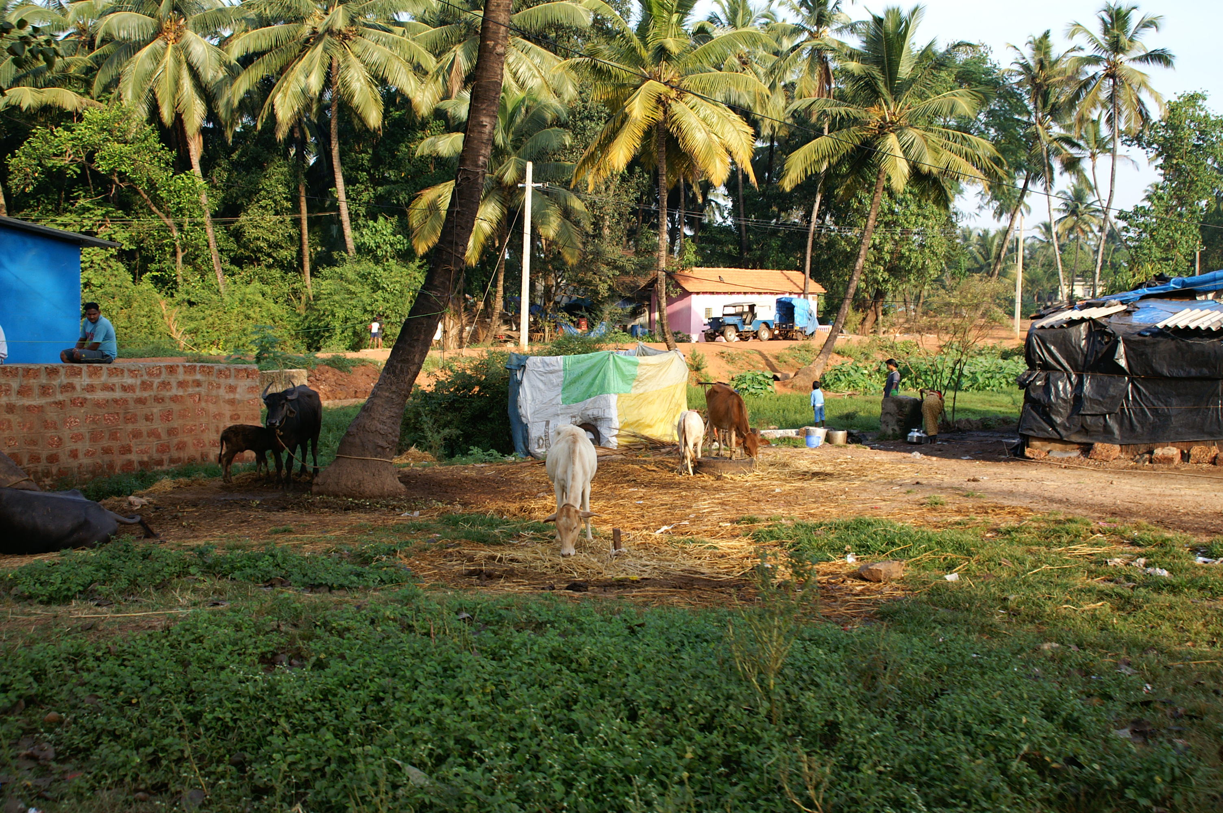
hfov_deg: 53.2
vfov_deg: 36.8
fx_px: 1222
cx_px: 612
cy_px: 406
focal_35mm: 36
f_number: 4.5
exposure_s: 1/500
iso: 200
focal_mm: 24
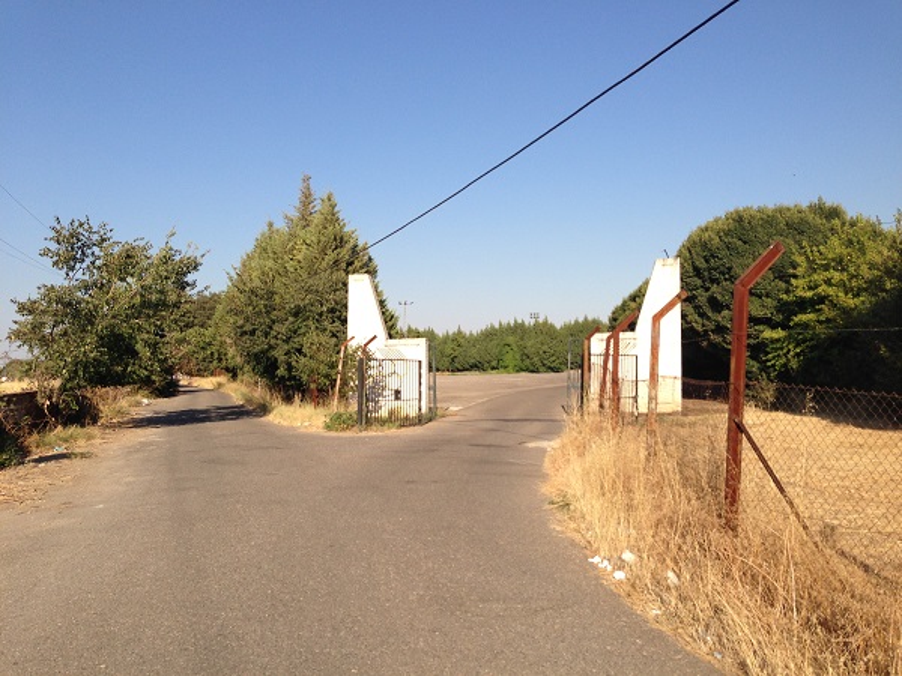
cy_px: 338
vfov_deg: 42.9
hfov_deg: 55.4
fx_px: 860
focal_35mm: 33
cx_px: 451
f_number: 2.4
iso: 50
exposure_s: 1/1506
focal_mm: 4.13
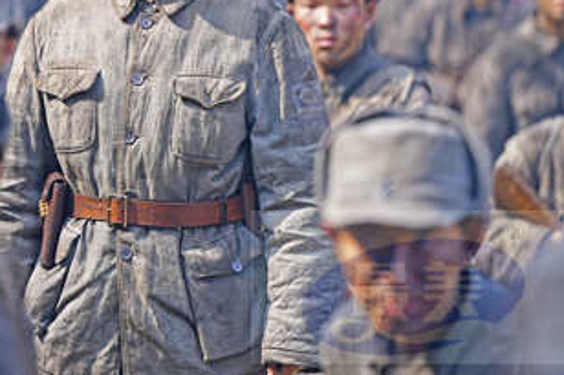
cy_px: 79
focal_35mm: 390
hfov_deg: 5.3
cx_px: 104
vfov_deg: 3.5
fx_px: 6106
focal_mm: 200
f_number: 3.2
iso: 125
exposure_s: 1/500
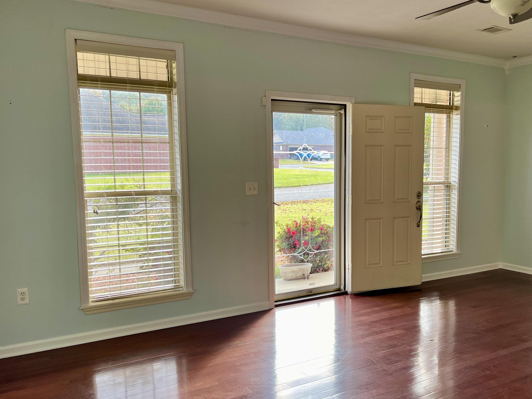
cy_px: 214
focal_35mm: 32
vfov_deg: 44.1
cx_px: 309
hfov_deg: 56.5
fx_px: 492
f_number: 1.5
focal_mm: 5.7
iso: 32
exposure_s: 1/131
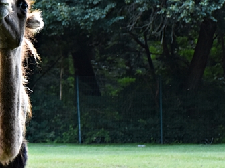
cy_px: 96
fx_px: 2147
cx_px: -54
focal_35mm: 330
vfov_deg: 4.5
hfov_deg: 6.0
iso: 800
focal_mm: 75
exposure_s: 1/200
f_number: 5
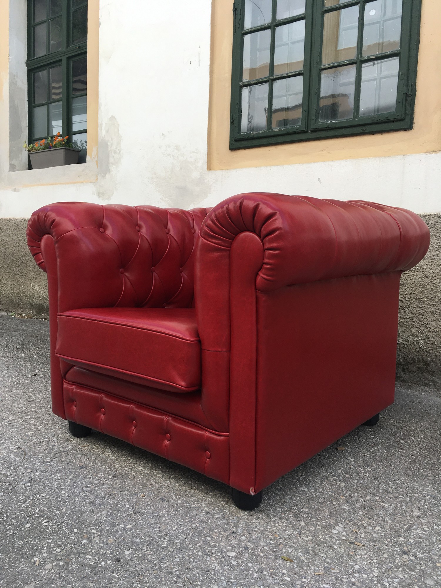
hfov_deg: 48.2
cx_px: 220
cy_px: 294
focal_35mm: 29
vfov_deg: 61.7
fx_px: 493
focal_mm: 4.15
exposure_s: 1/549
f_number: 2.2
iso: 25
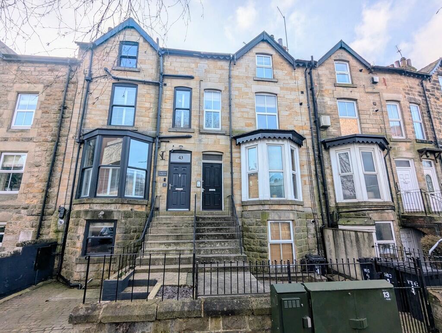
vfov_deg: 78.2
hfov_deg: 94.4
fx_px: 205
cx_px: 221
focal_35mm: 16
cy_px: 166
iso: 50
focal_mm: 2.35
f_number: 2.2
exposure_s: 1/1689
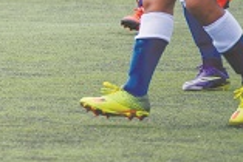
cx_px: -294
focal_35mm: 868
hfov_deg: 2.4
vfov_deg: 1.6
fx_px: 5864
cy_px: -150
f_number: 5
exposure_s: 1/1600
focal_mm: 195
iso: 320
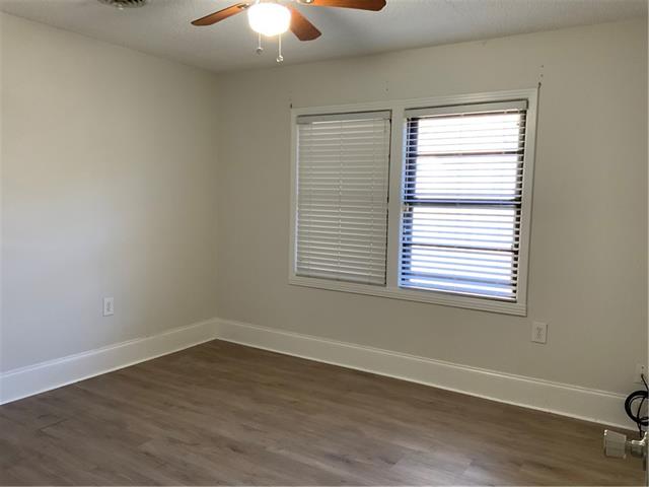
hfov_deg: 61.7
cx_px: 324
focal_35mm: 29
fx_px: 544
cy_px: 244
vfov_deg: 48.2
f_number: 1.8
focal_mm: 3
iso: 80
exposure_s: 1/60
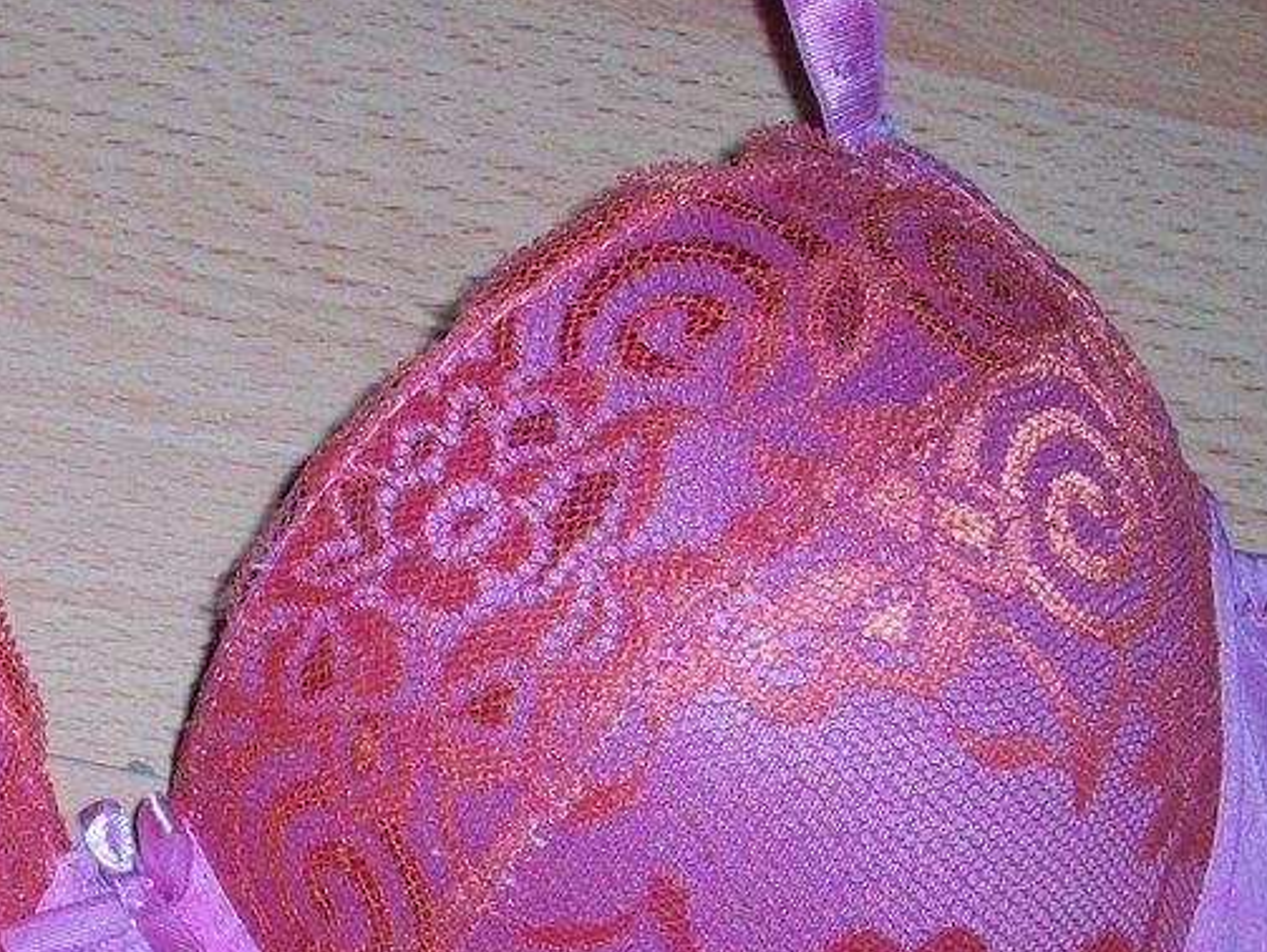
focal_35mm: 98
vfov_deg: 15.0
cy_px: 725
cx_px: 97
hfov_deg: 19.6
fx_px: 3590
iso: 160
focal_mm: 6.2
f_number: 2.8
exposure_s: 1/45
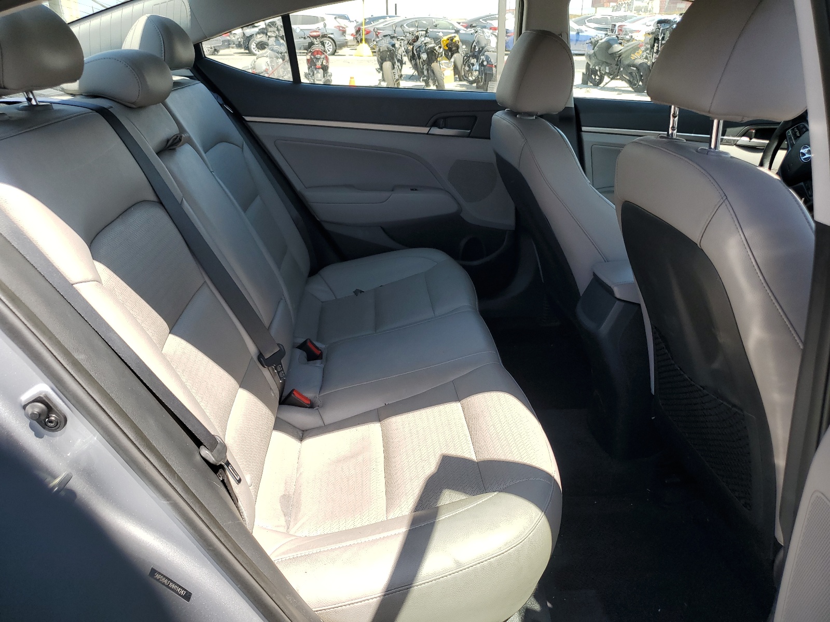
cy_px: 311
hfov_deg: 67.3
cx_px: 415
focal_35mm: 26
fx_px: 623
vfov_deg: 53.1
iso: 50
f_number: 1.5
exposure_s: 1/714
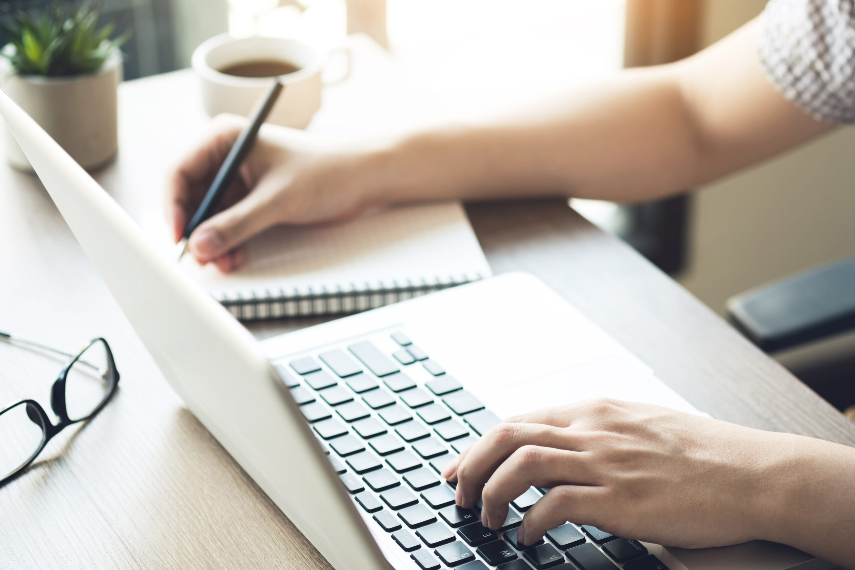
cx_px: 428
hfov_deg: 22.6
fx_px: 2137
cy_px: 285
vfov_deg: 15.2
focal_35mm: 90
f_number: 2.8
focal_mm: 60
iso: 200
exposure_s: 1/50
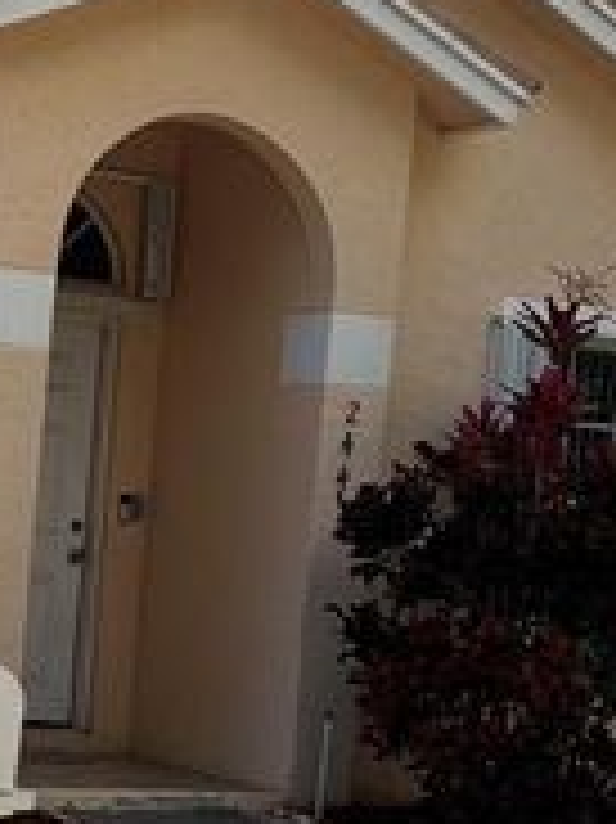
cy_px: 646
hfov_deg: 15.0
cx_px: -121
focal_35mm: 95
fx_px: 2257
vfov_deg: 20.5
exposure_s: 1/3279
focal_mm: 5.96
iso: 64
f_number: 1.6
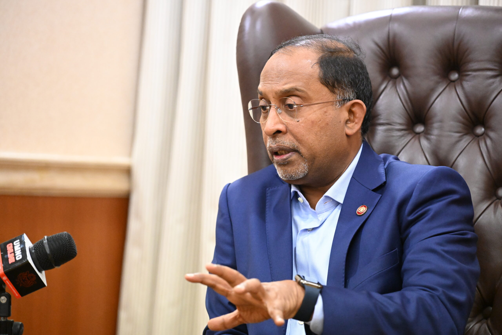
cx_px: 251
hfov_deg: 17.1
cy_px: 168
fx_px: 1673
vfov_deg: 11.4
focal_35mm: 120
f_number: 4
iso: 9000
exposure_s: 1/200
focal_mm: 120
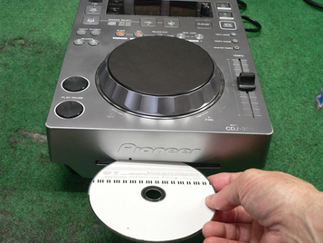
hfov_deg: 38.2
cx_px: 162
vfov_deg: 29.1
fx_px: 467
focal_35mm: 50
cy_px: 116
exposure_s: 1/25
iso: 200
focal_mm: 7.8
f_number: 2.8
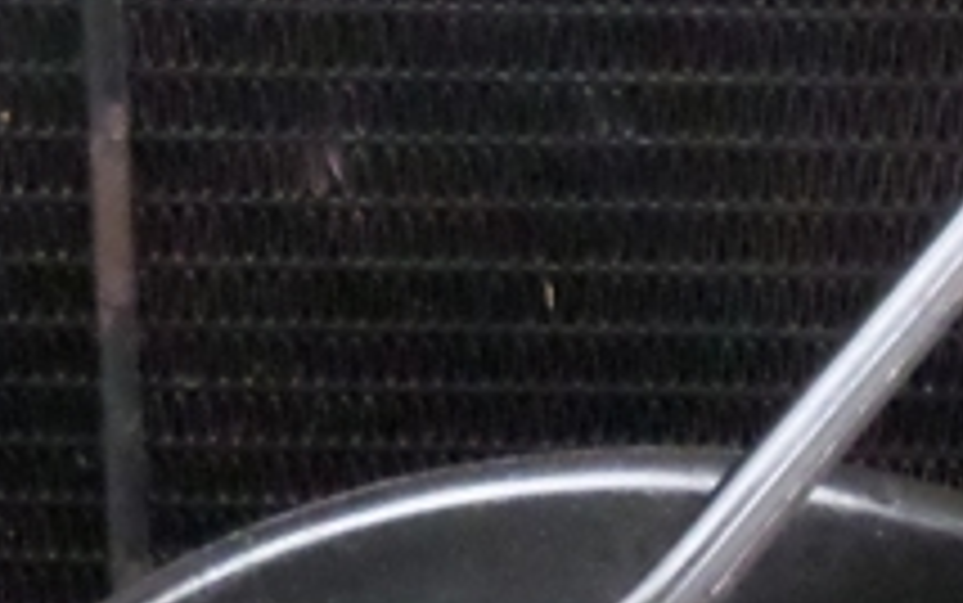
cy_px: 1269
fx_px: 3125
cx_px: 562
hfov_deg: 17.5
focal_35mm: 119
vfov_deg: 10.1
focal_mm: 4.3
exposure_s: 1/20
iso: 800
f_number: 3.1
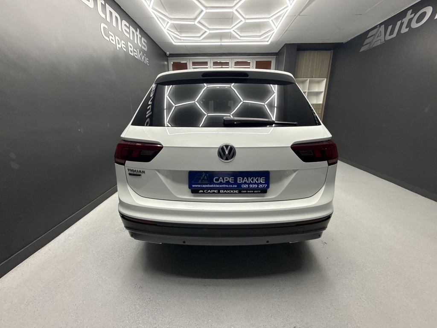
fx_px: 177
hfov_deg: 102.1
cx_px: 218
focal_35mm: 14
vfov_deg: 85.7
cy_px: 164
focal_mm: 2.22
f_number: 2.2
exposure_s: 1/100
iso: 125
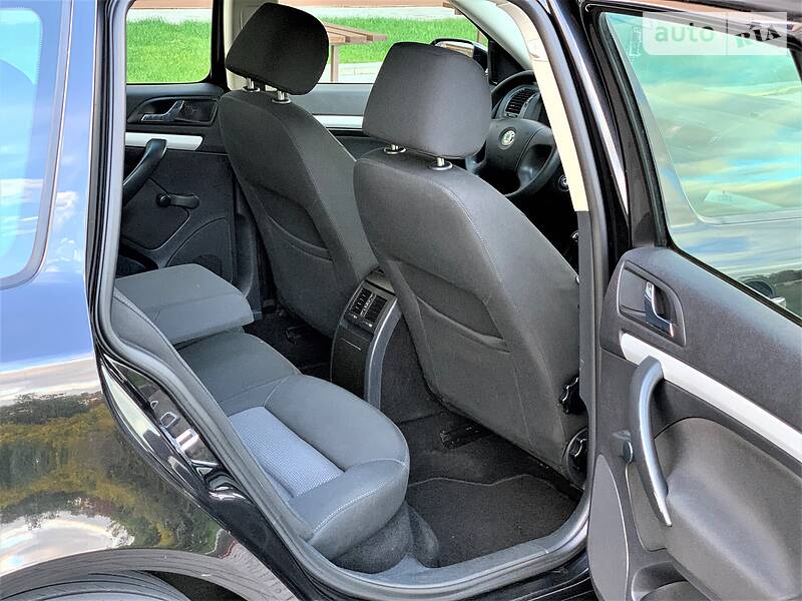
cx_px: 401
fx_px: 1205
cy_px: 300
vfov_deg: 28.0
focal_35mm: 52
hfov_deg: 36.8
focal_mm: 6
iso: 250
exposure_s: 1/60
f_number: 2.4
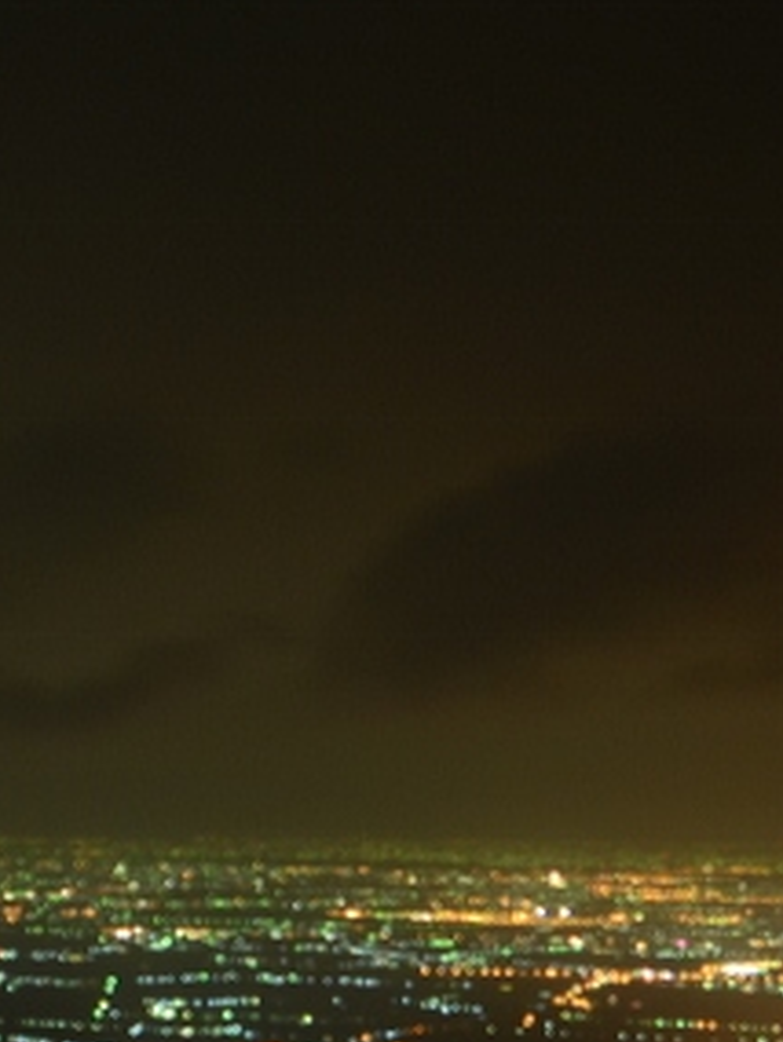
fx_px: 3737
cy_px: 724
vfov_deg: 15.8
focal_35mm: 124
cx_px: -516
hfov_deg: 11.3
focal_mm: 24
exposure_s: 6
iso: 200
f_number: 2.8
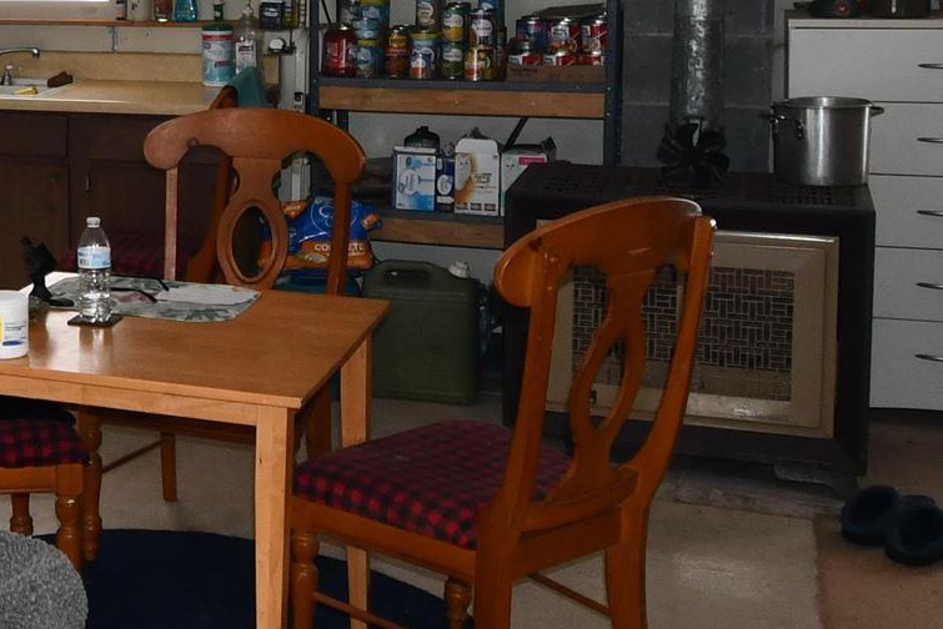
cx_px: -76
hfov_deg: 29.8
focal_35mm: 61
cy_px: 99
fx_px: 1598
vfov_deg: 21.9
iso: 360
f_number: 4.5
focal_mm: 10
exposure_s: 1/125
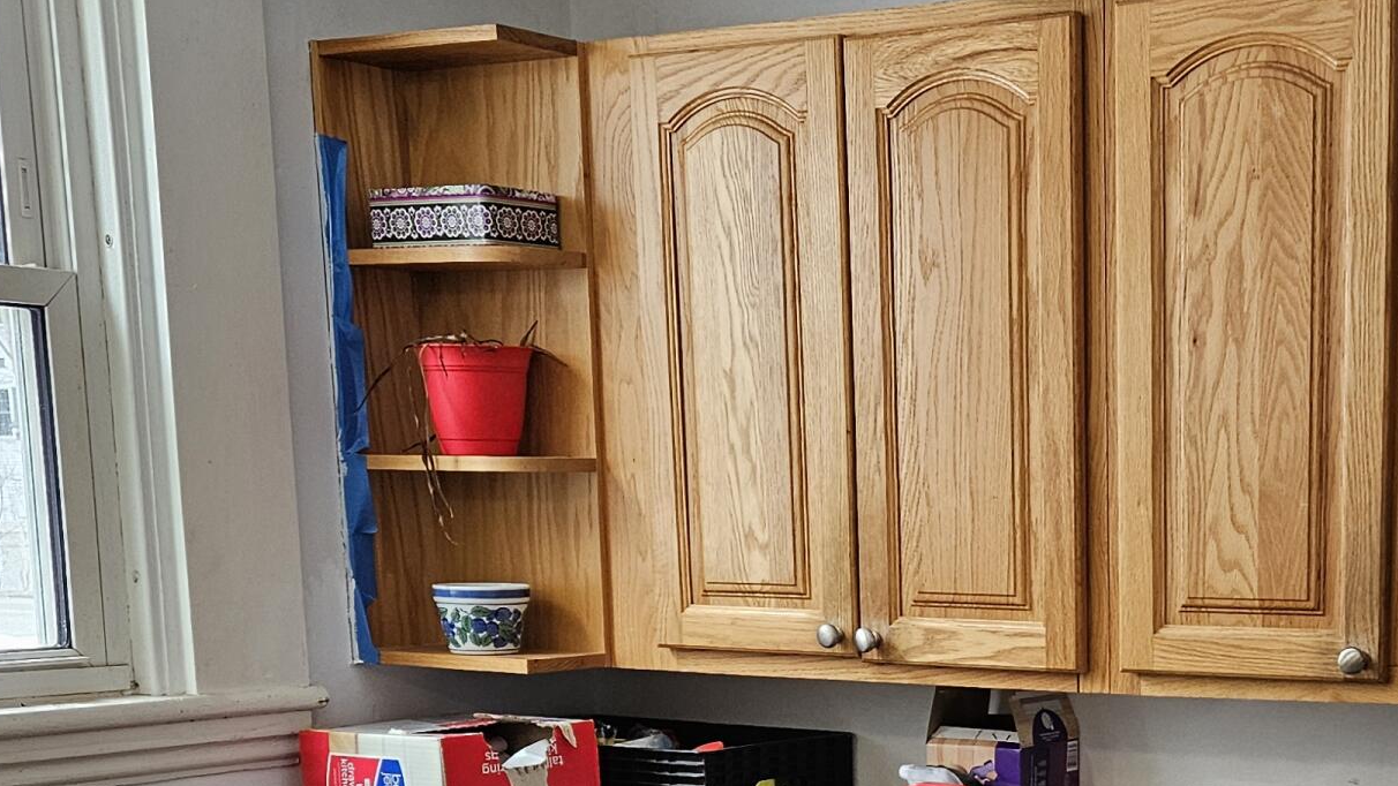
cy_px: 870
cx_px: 1143
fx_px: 2299
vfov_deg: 18.7
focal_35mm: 62
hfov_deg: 32.8
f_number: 1.8
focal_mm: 5.4
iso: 200
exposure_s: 1/120
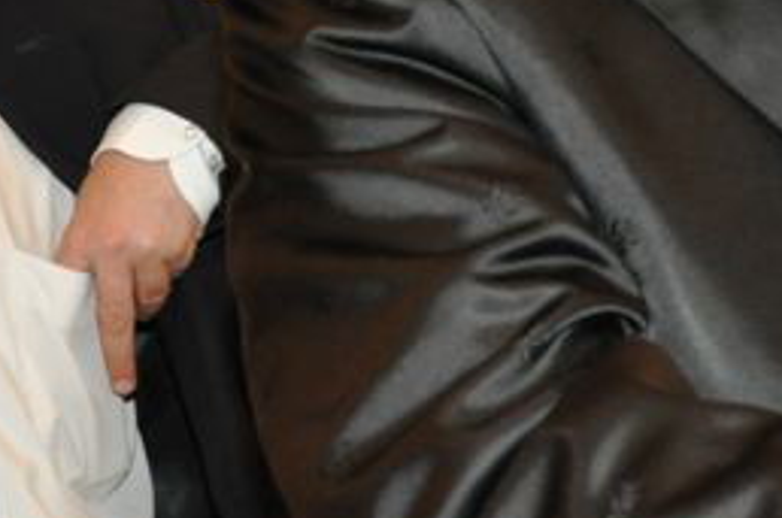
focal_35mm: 155
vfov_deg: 8.6
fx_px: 3361
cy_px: -297
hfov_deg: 13.3
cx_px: 355
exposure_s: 1/60
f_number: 4
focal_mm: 26
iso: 800
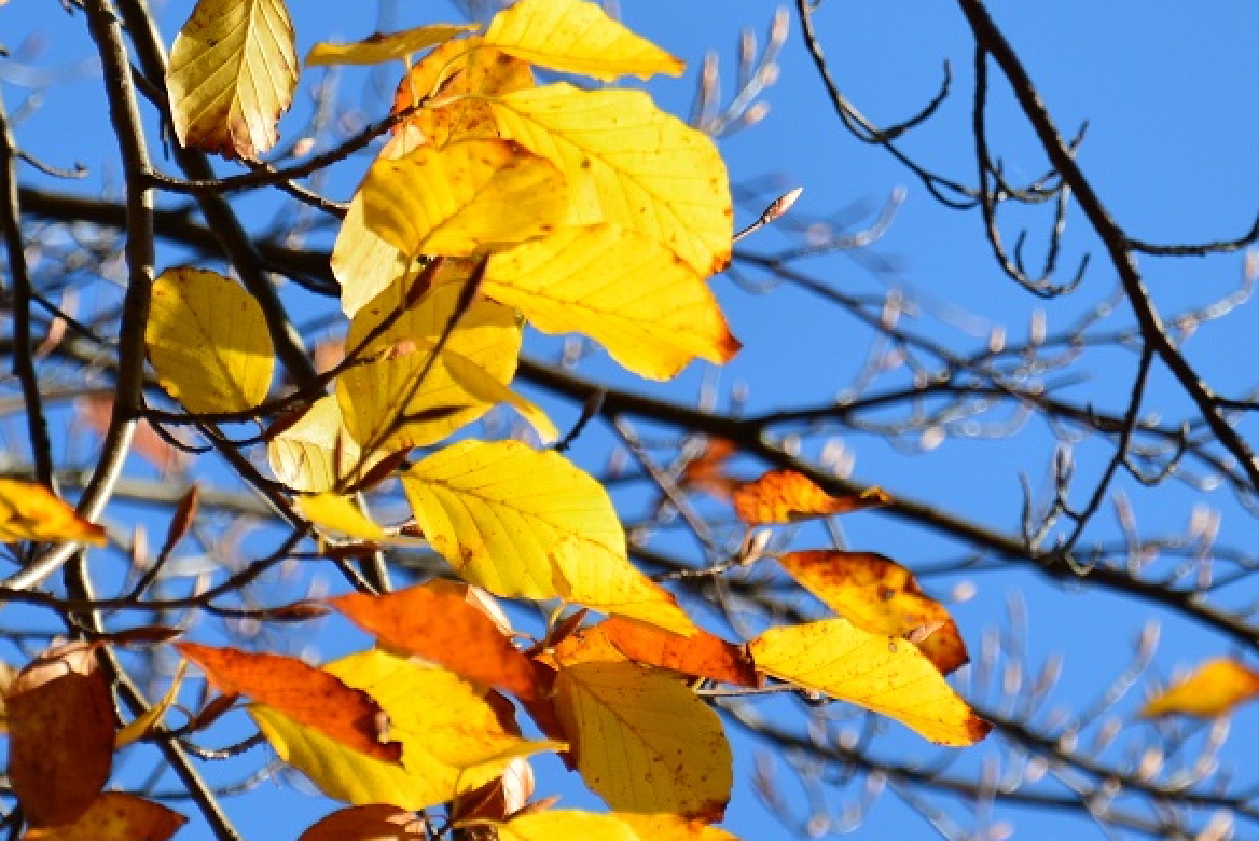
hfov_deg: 5.1
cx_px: 811
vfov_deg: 3.4
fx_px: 14145
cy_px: 112
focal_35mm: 404
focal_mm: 105
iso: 200
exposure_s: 1/400
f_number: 5.6
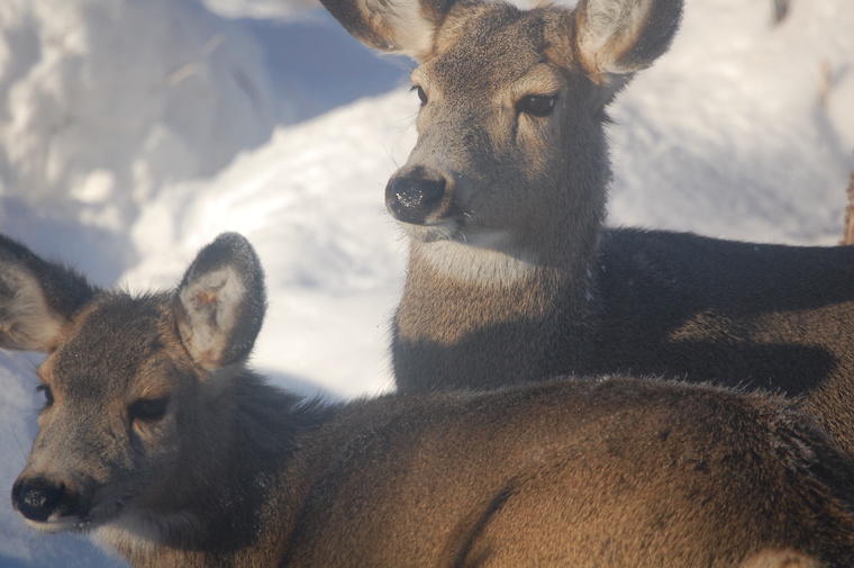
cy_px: 284
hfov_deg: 6.9
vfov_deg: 4.6
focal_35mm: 300
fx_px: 7109
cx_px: 427
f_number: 5.6
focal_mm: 200
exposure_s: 1/1250
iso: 400
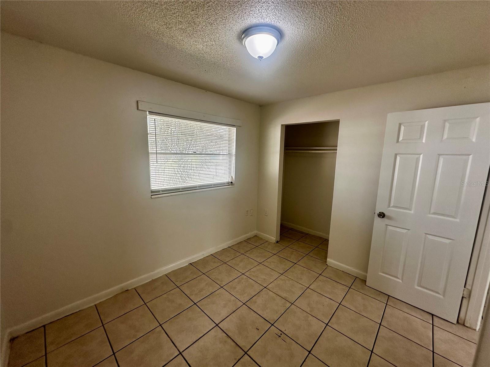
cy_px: 184
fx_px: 198
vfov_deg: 85.7
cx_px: 245
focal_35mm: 14
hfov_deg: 102.1
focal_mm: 2.22
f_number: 2.2
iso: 80
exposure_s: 1/99
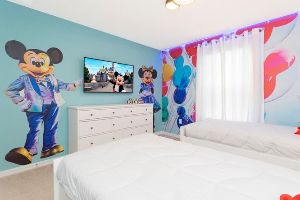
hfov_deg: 90.0
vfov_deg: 67.3
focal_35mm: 18
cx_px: 157
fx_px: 150
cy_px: 97
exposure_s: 1/13
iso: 1000
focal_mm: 17
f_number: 13
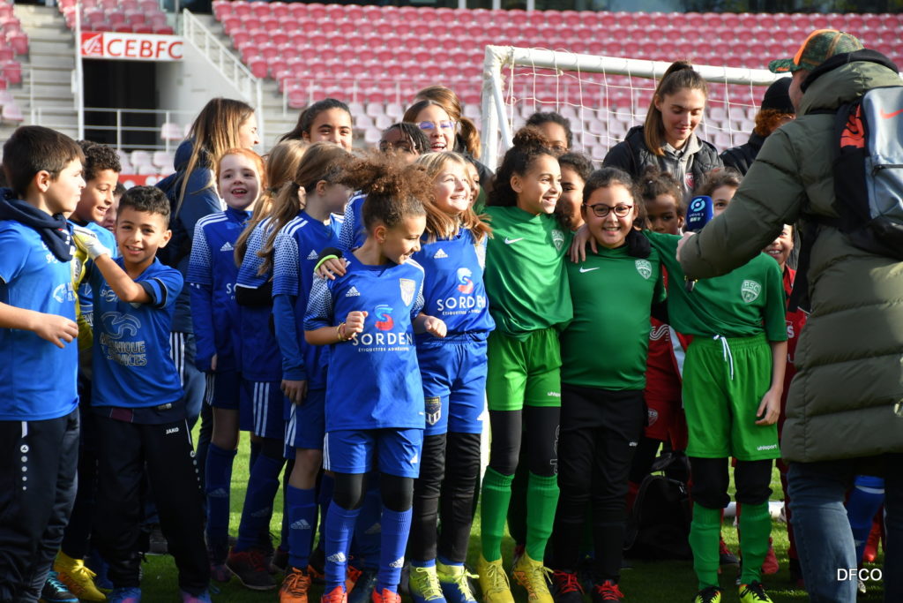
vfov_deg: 10.8
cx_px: 452
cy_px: 302
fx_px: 3186
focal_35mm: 127
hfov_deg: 16.1
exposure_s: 1/1000
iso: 720
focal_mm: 85
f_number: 5.3
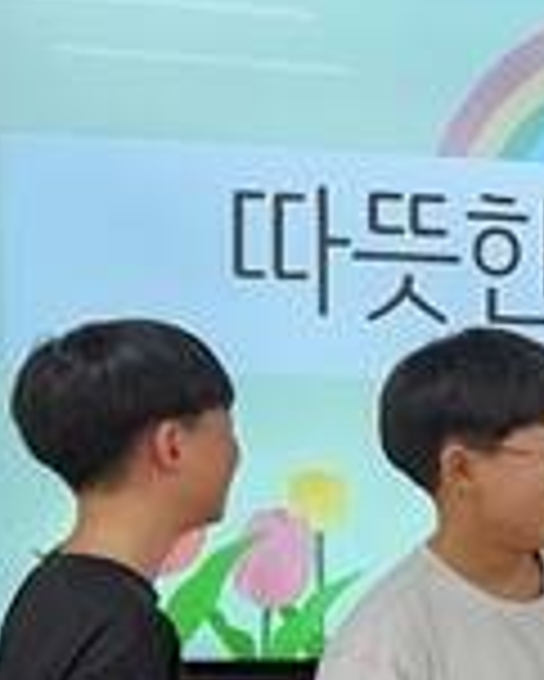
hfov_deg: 14.3
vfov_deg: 20.0
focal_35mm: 95
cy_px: 482
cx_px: 971
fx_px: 1910
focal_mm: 5.4
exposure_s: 1/120
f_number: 1.8
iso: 200
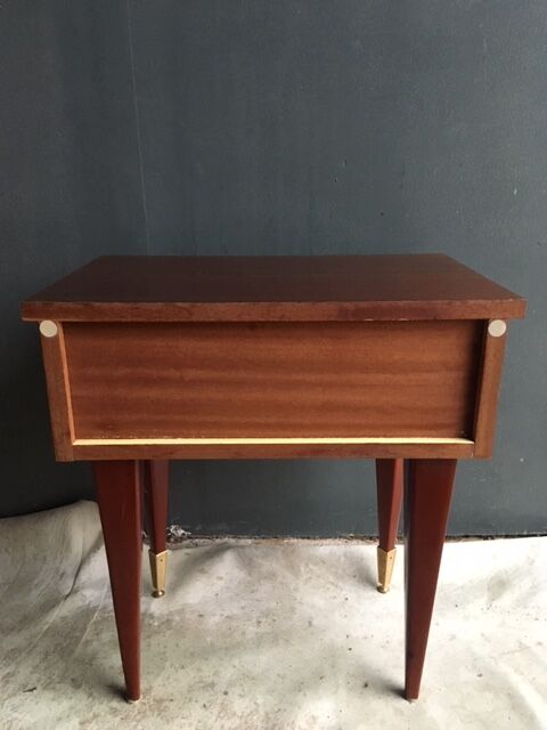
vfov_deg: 61.7
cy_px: 365
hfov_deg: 48.2
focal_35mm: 29
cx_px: 274
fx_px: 611
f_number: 2.2
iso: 200
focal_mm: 4.15
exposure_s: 1/25
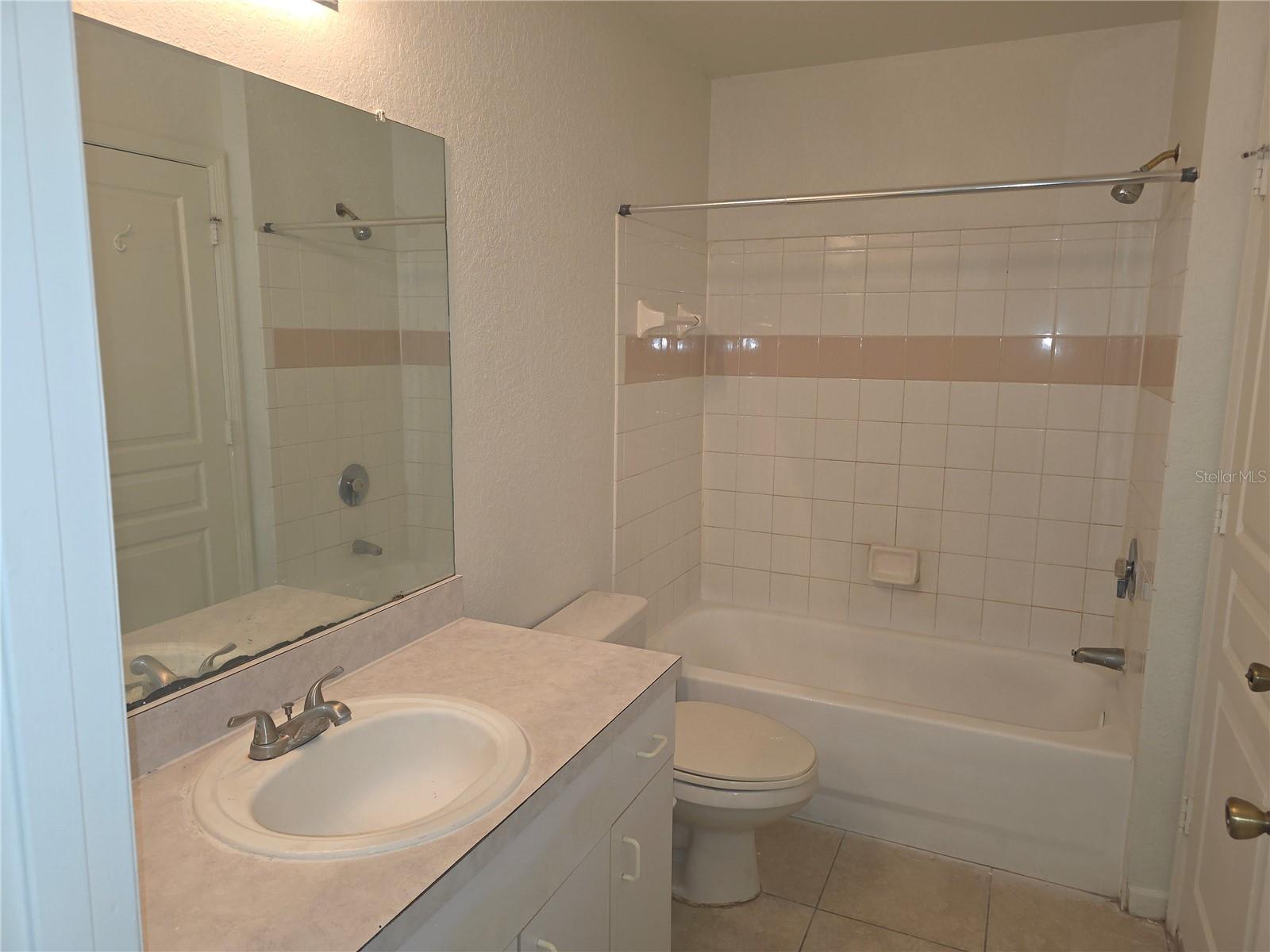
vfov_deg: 58.9
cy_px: 476
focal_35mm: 23
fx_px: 844
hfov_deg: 73.9
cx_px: 635
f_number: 1.7
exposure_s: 1/60
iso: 100
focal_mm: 6.3
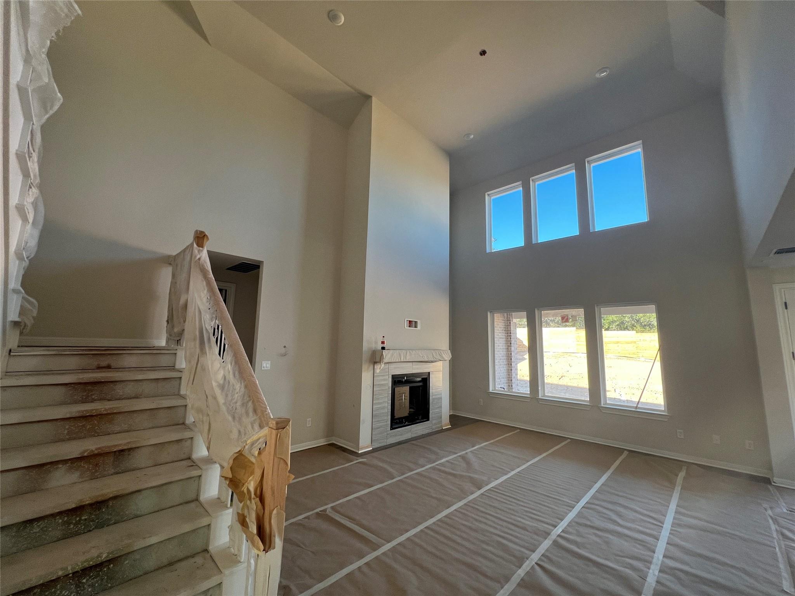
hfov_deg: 106.2
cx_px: 398
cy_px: 298
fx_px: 299
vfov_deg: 89.9
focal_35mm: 13
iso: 80
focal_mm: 1.57
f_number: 1.8
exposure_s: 1/99
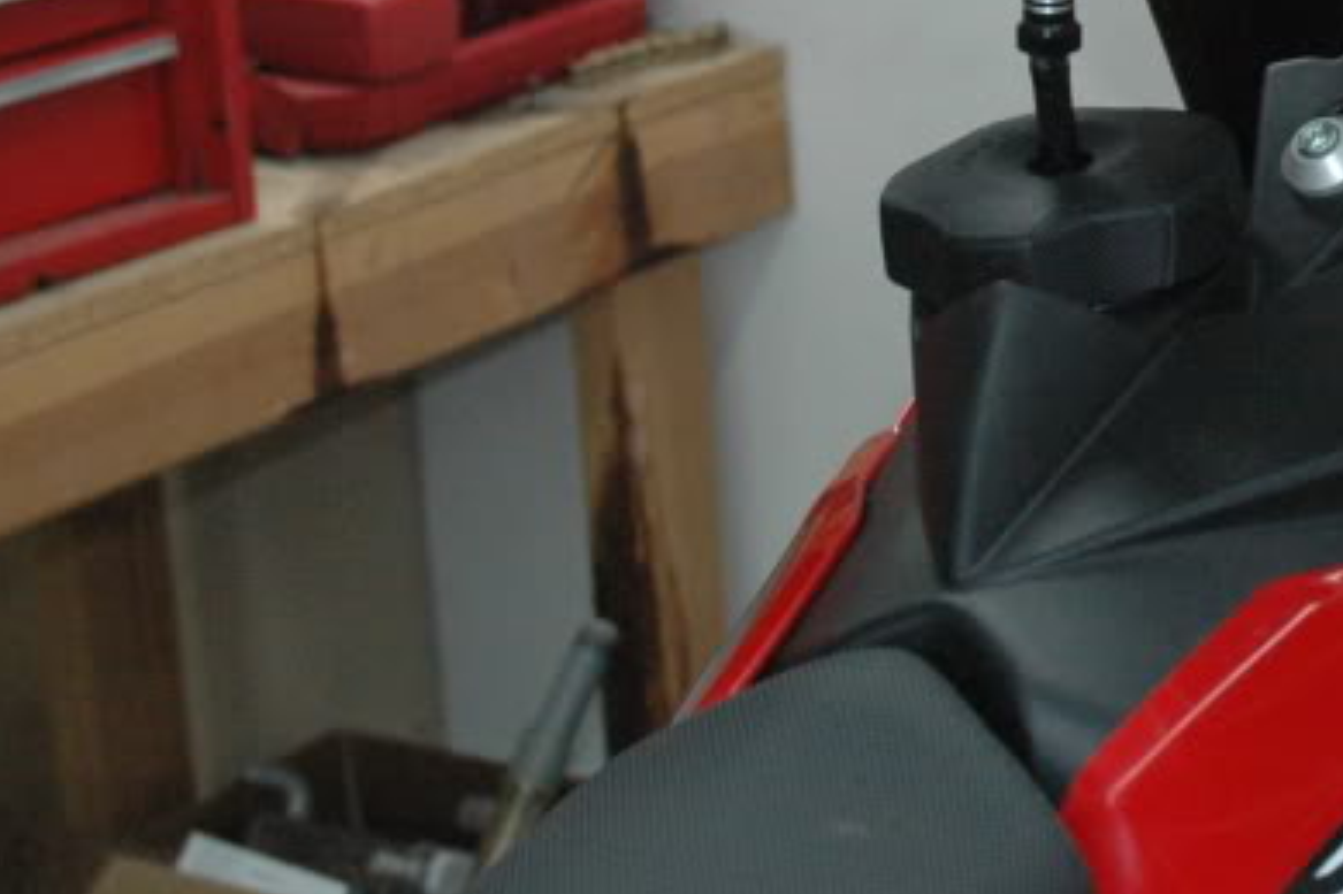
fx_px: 4263
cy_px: 52
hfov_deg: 17.2
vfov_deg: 11.9
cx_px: 1528
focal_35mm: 114
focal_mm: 29
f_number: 4.5
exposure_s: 1/60
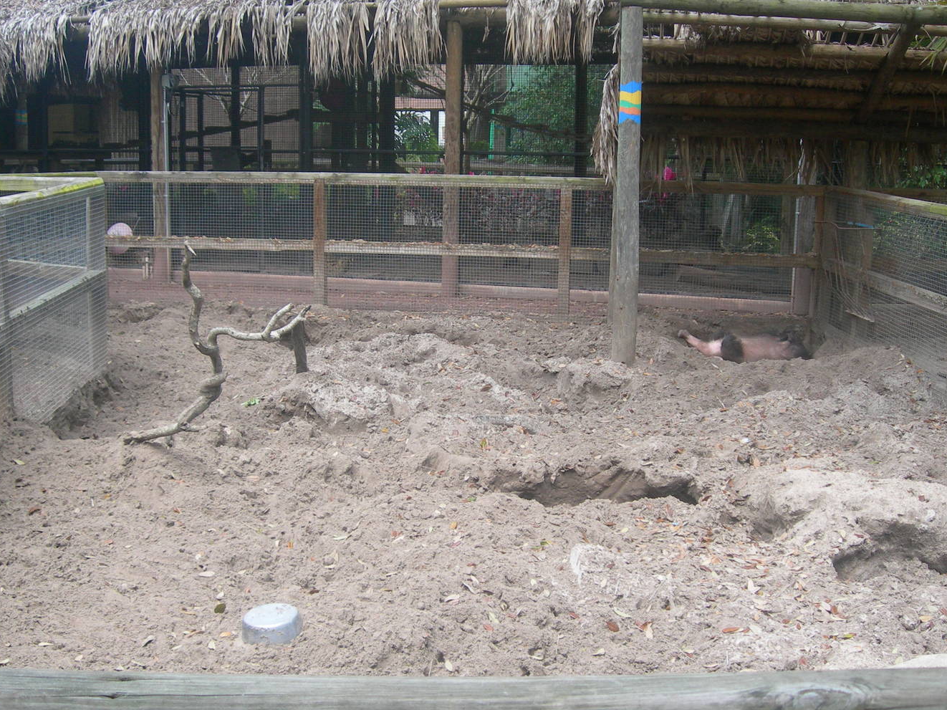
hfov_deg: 41.2
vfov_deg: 31.5
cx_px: 460
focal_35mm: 46
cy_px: 401
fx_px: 1258
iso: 100
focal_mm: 7.8
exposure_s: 1/181
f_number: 2.8
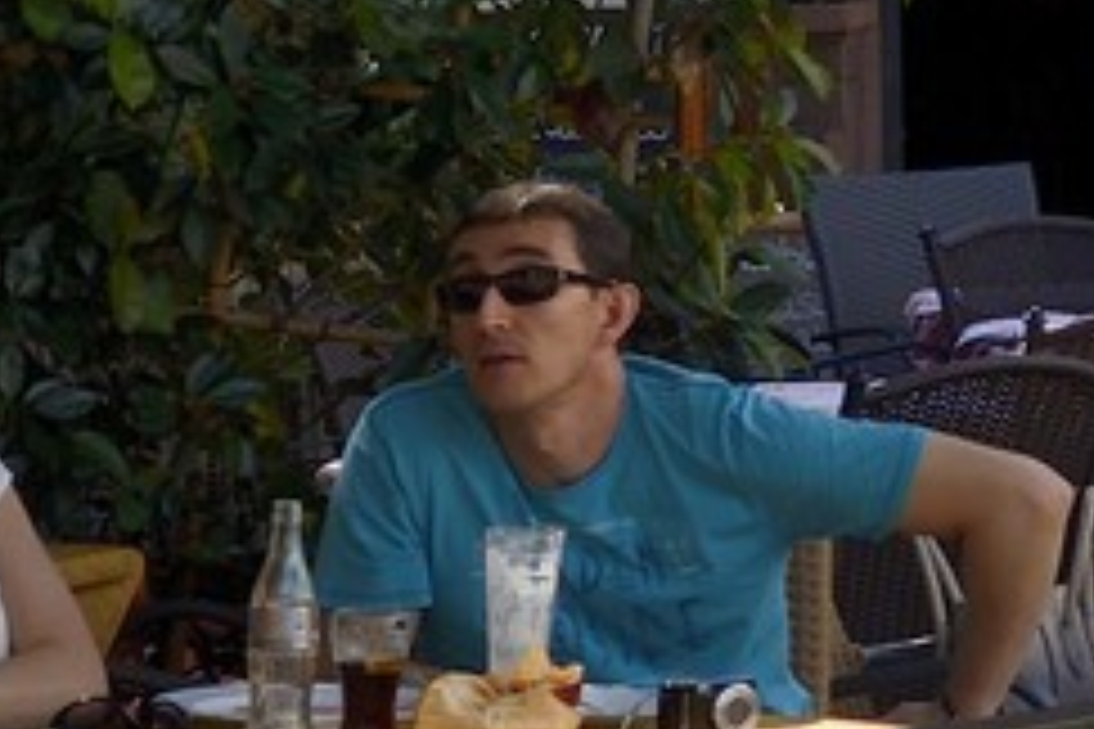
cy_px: 0
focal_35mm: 237
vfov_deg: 5.8
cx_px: 3169
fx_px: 7202
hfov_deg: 7.7
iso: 200
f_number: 9
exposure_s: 1/200
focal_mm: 36
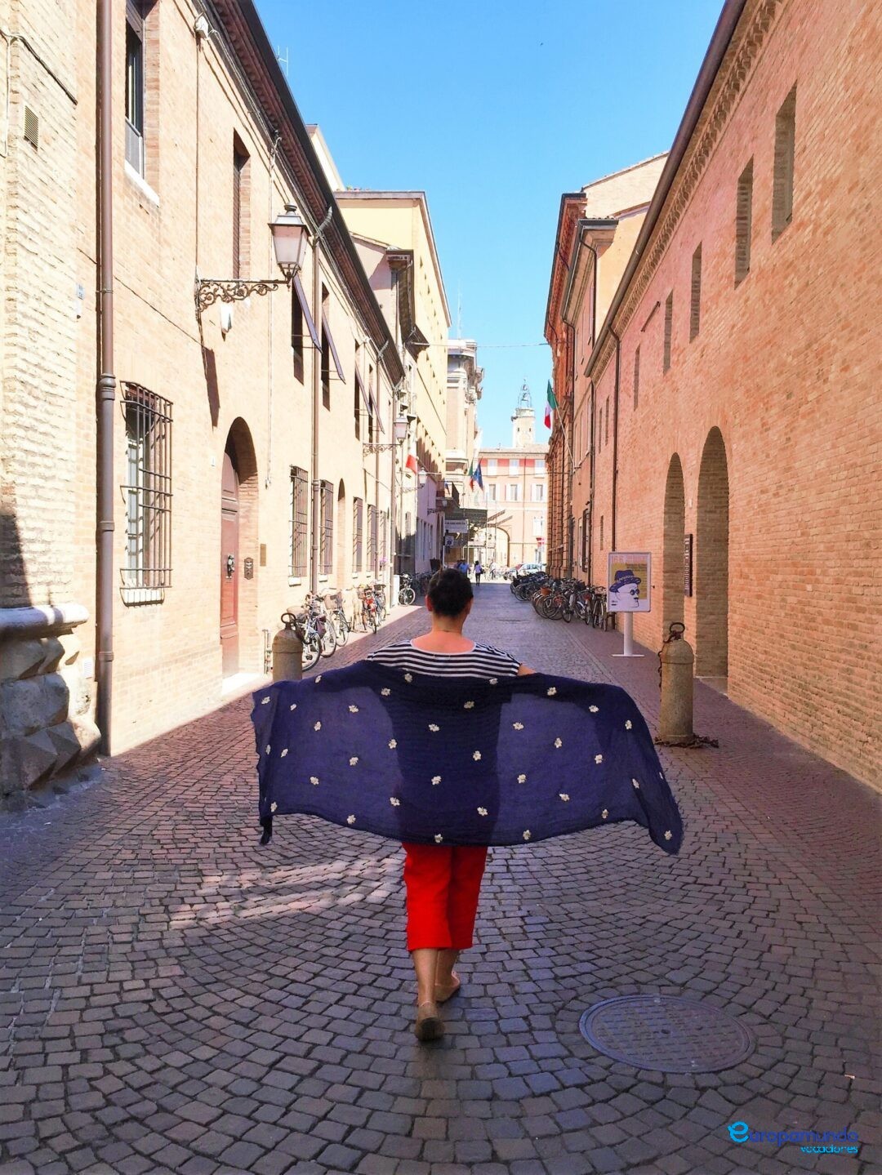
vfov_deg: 61.6
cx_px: 441
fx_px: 985
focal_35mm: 29
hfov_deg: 48.2
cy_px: 588
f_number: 2.2
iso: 32
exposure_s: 1/1199
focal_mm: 4.15
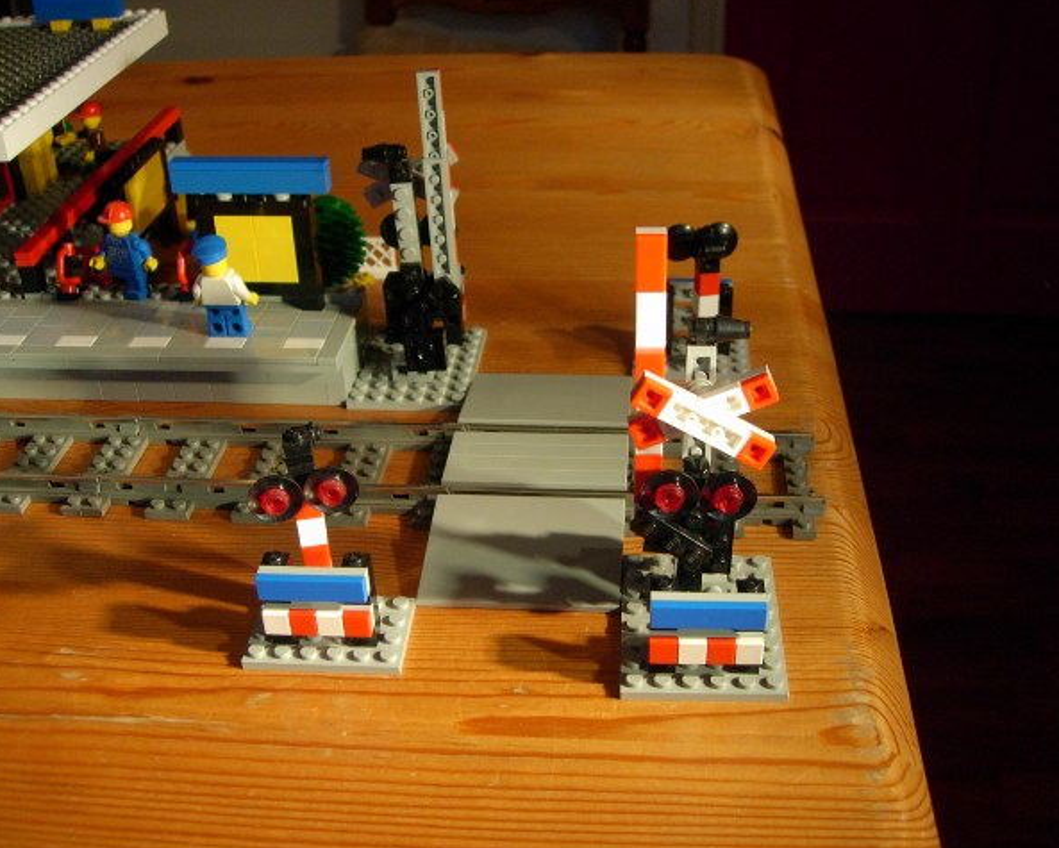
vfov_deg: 37.4
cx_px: 561
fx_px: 1254
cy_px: 423
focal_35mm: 40
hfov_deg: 45.8
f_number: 2.8
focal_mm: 7.8
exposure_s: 1/32
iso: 137
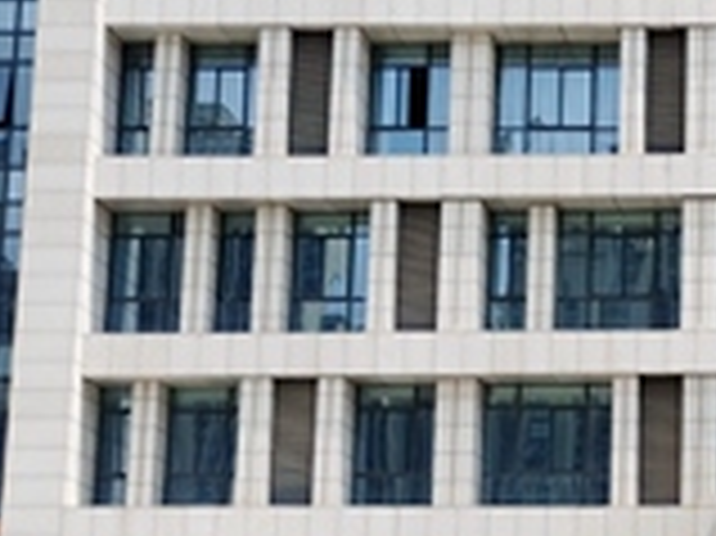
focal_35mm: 119
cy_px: 354
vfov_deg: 12.4
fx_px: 2460
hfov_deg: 15.5
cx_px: 1027
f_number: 1.8
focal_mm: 5.58
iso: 50
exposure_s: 1/2427
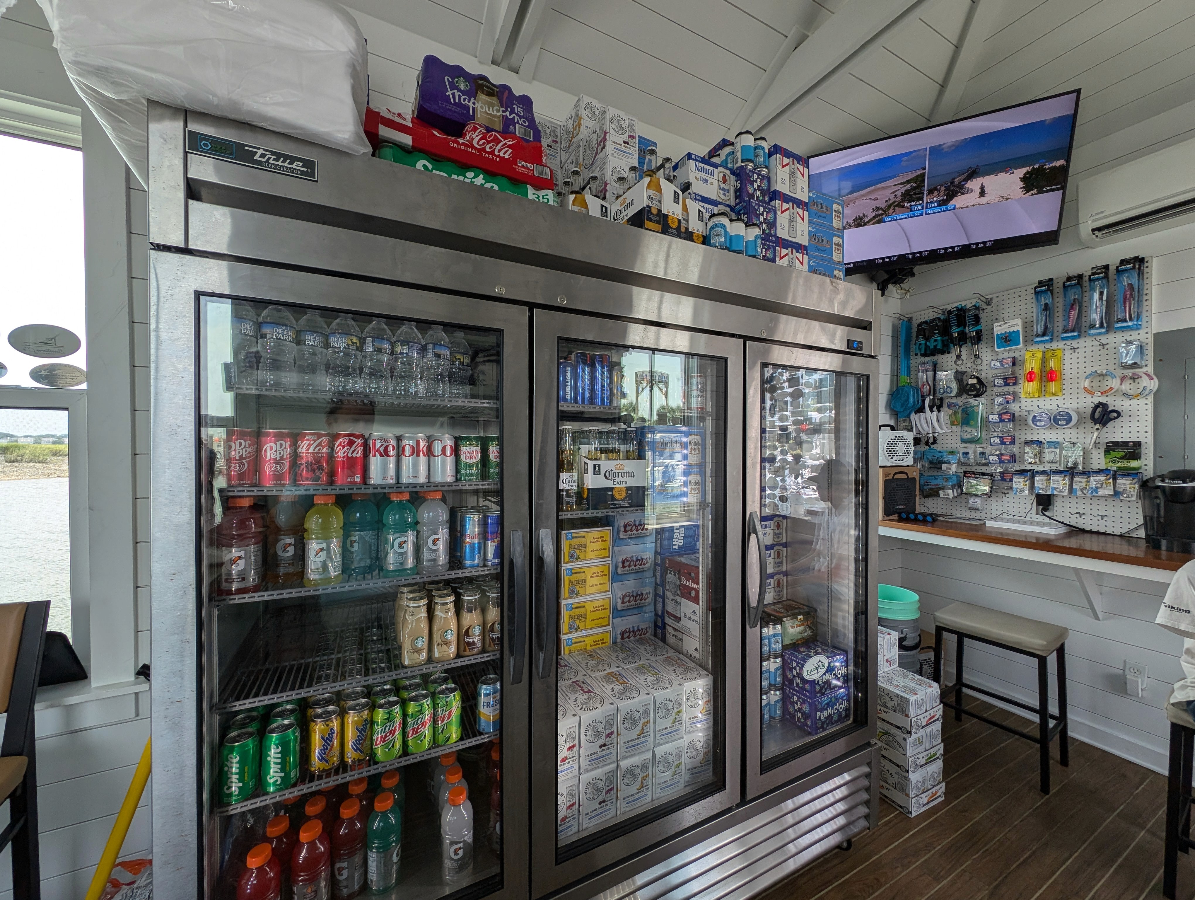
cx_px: 598
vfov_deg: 94.6
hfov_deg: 110.5
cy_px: 450
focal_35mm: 12
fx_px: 415
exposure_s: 1/203
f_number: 1.95
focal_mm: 2.23
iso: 39
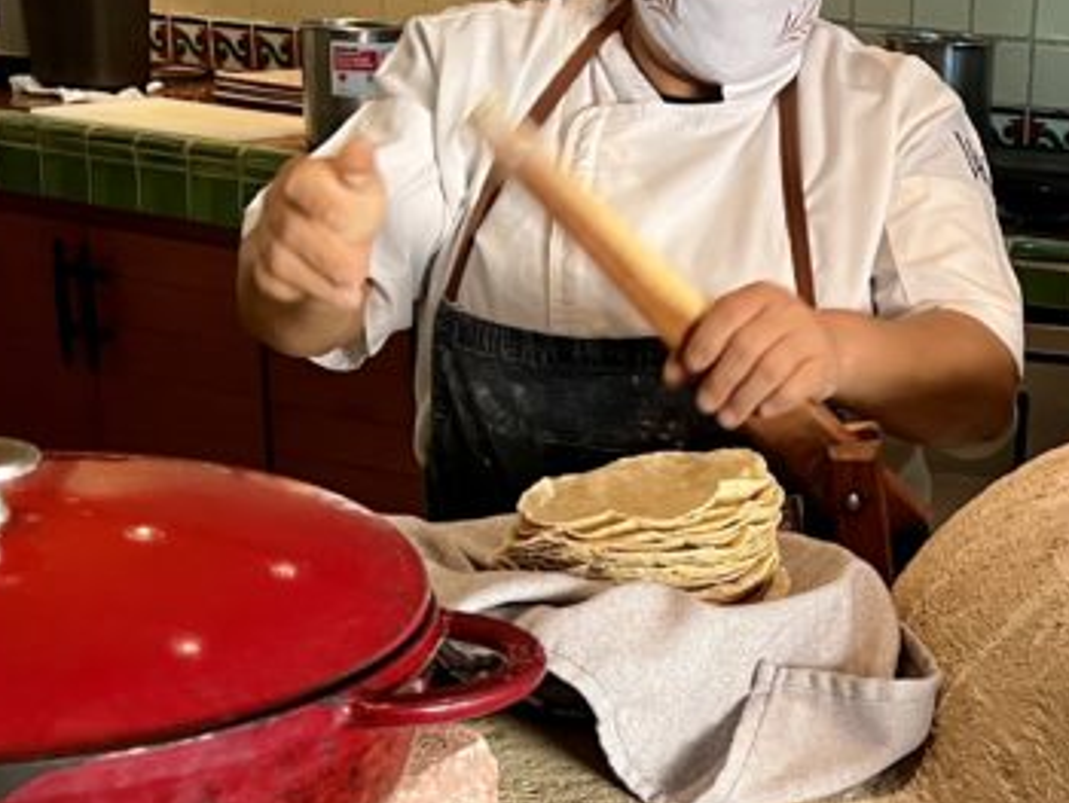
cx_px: 983
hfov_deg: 24.8
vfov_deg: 19.2
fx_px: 2349
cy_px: 644
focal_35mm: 76
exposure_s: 1/60
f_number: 1.5
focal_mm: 5.7
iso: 160
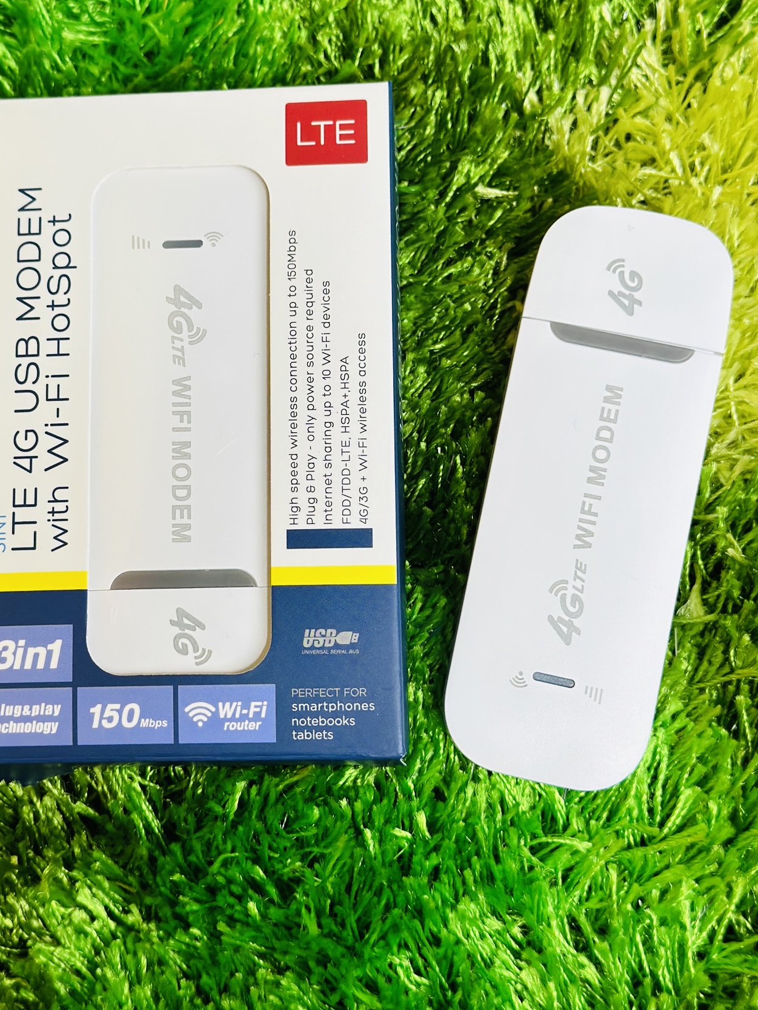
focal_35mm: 58
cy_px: 445
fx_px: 1693
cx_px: 313
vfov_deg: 33.2
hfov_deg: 25.2
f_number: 1.78
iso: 125
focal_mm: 6.86
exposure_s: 1/121
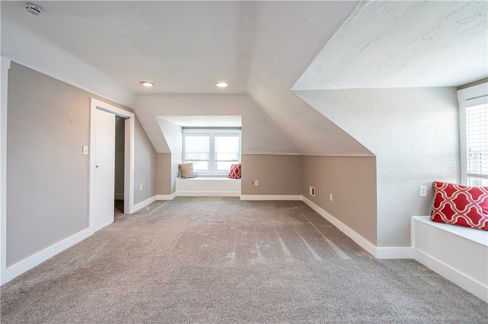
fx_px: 190
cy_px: 162
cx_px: 244
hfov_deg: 104.3
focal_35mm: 14
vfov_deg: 81.1
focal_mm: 14
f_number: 8
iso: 4000
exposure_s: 1/200
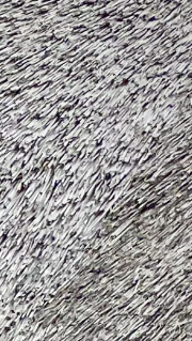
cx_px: -834
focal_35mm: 213
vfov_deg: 9.7
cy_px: 559
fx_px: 1923
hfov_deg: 4.6
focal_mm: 4.25
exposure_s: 1/2268
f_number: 1.8
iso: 32
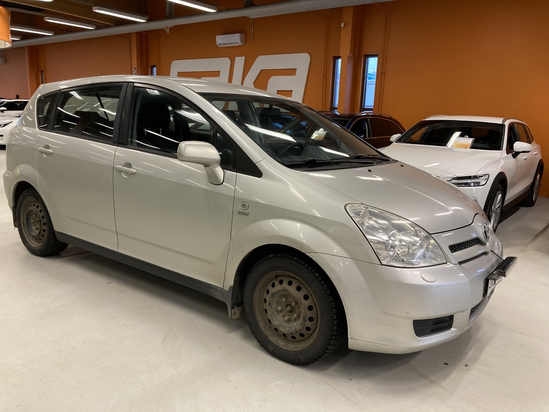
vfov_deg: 49.7
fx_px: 444
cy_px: 206
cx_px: 274
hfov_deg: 63.4
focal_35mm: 28
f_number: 1.8
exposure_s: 1/50
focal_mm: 3.99
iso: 160
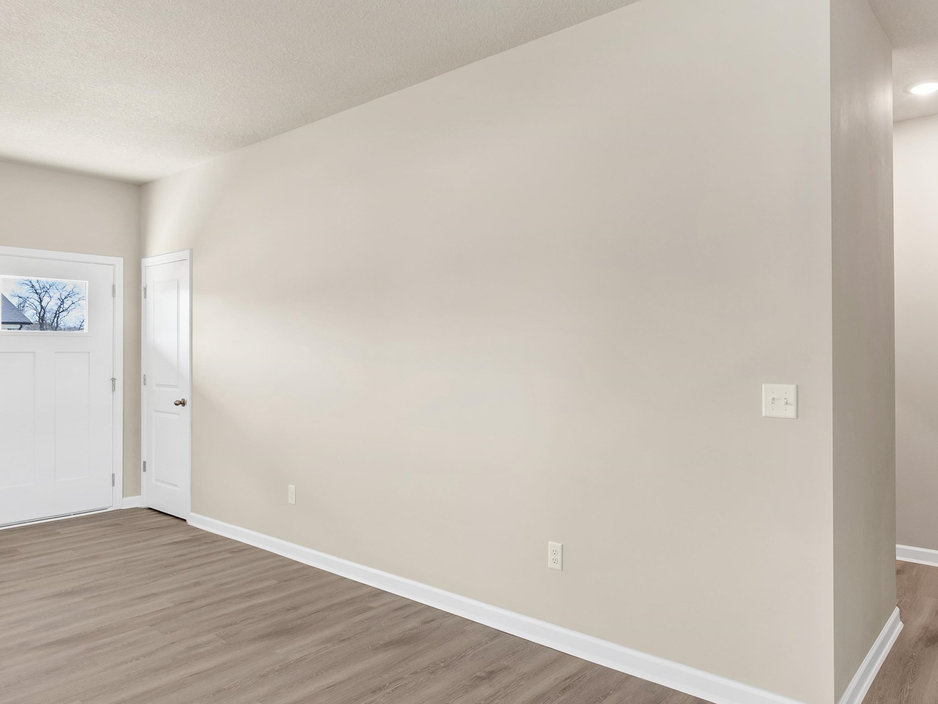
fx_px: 623
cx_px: 574
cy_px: 341
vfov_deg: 58.9
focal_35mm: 23
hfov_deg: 72.9
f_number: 8
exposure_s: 1/4
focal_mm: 16
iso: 200
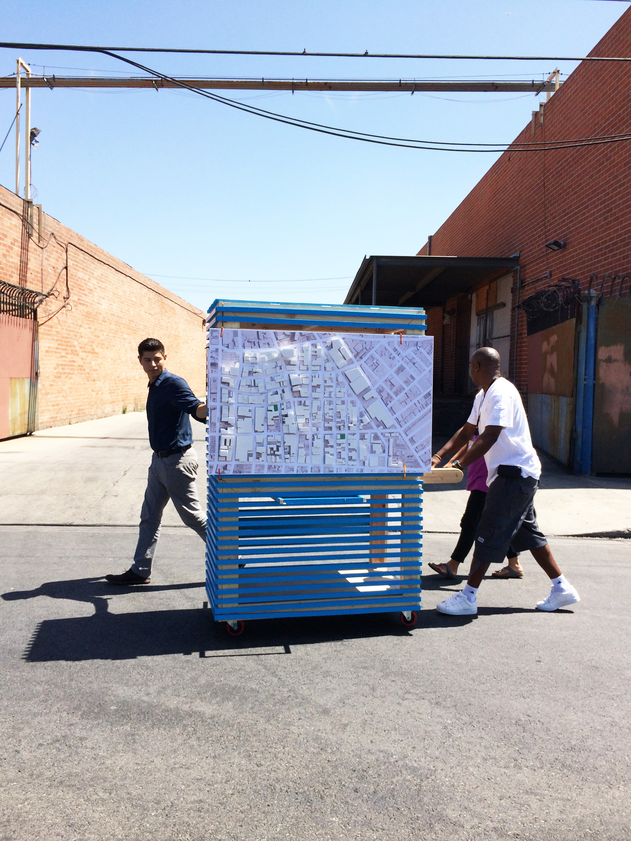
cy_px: 420
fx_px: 729
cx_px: 316
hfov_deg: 46.8
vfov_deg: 60.0
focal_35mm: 30
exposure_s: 1/1709
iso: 40
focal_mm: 4.12
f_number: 2.2
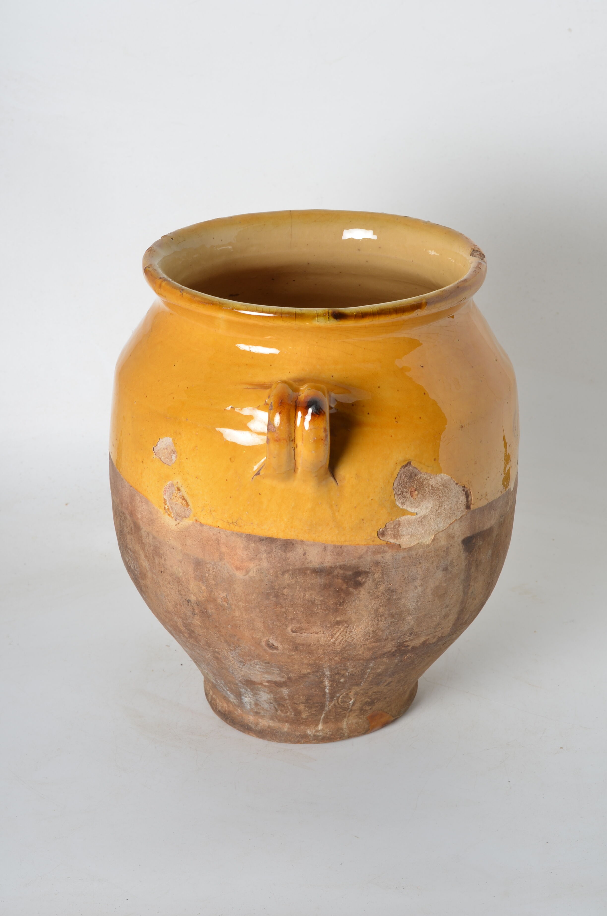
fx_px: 1905
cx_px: 304
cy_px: 458
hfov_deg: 18.1
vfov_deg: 27.0
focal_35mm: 75
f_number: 11
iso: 100
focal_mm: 50
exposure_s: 1/125
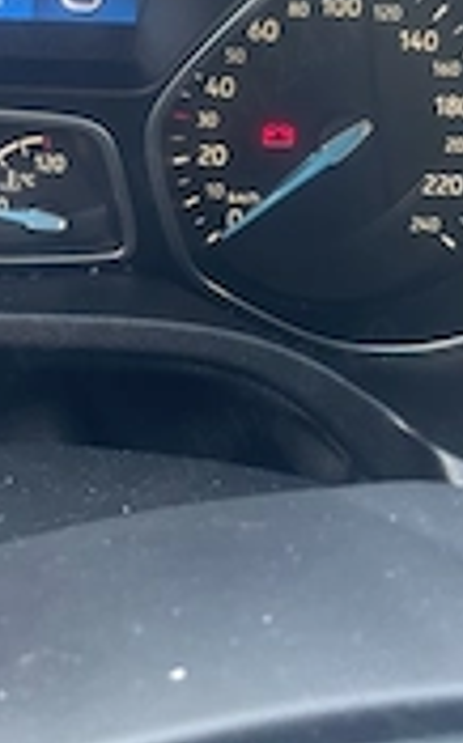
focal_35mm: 63
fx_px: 1275
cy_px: 136
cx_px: 17
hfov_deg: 20.0
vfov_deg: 31.6
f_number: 1.6
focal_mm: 4.2
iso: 125
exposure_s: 1/82
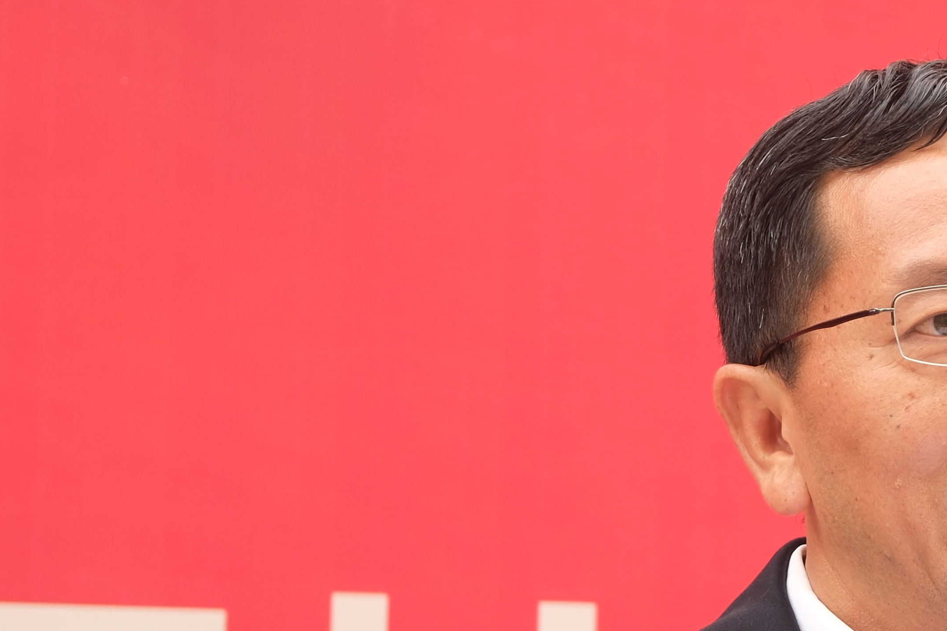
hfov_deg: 11.5
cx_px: 1362
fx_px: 4525
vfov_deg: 8.0
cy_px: 542
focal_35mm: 172
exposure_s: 1/80
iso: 200
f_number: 4.2
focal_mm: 39.6
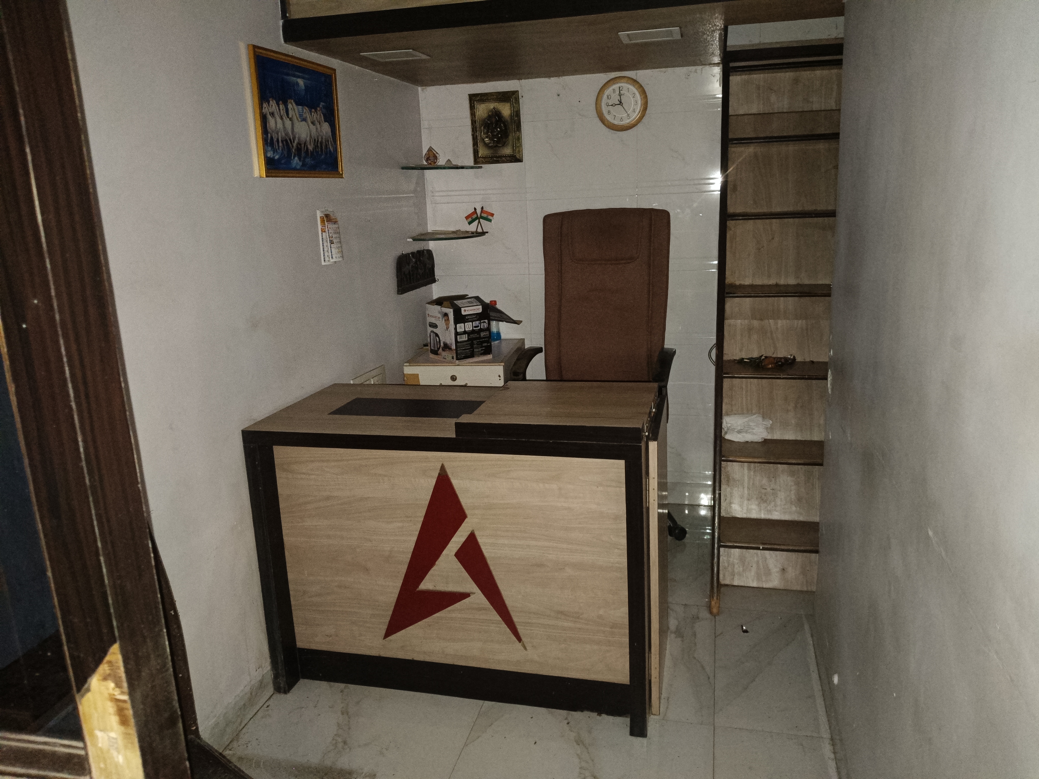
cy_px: 390
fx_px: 780
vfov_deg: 53.1
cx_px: 520
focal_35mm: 26
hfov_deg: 67.3
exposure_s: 1/20
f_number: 1.8
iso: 2000
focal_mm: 4.84
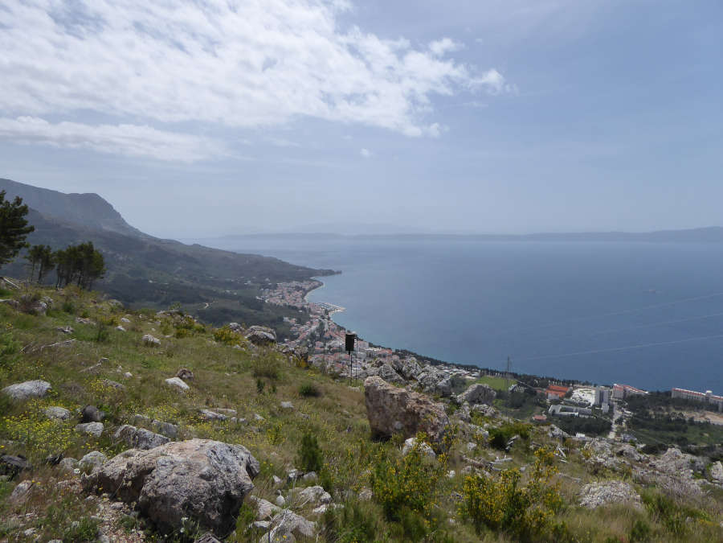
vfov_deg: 56.8
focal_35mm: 24
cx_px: 362
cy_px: 272
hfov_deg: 71.6
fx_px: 501
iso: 125
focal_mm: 4.3
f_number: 3.3
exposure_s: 1/2000
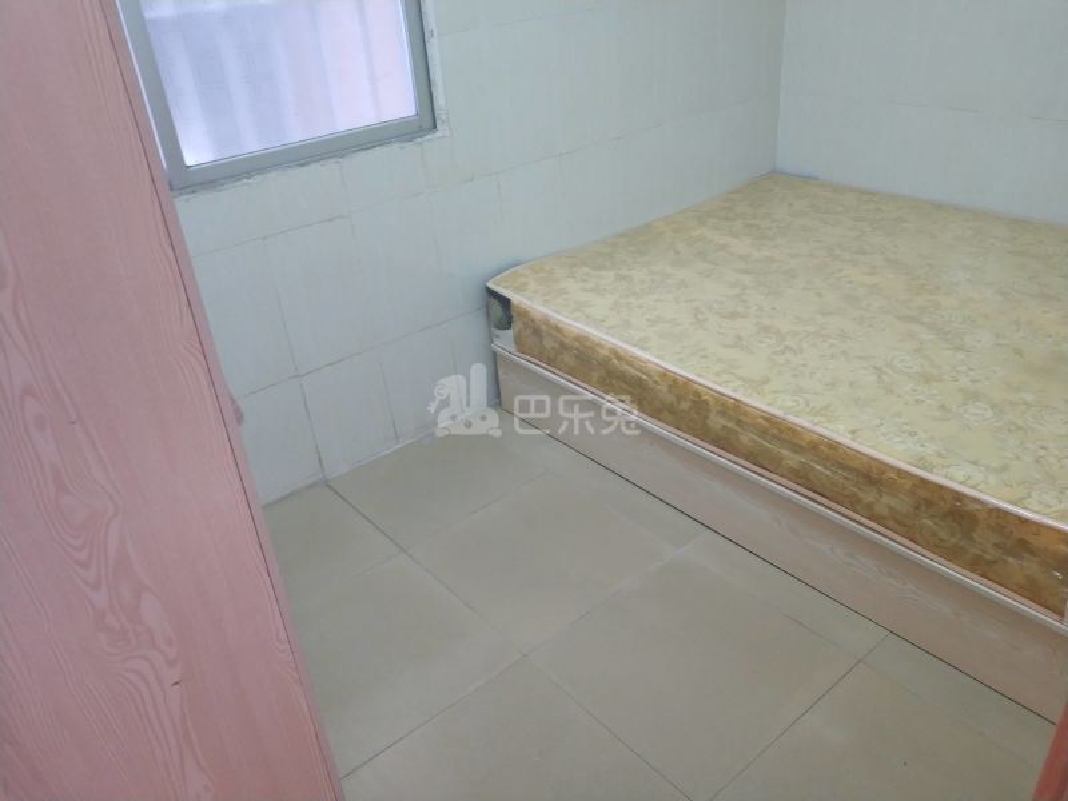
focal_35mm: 32
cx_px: 534
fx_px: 987
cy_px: 400
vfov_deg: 44.2
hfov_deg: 56.8
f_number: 2
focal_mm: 4.5
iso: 460
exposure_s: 1/17
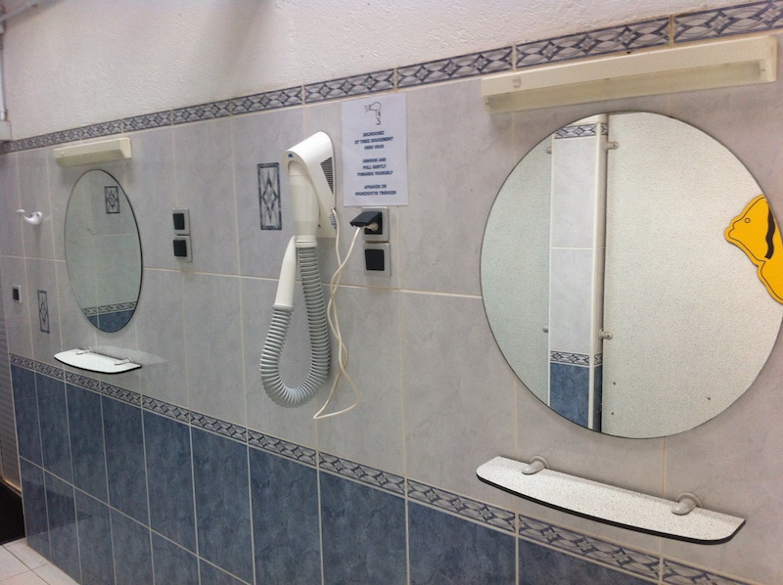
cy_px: 292
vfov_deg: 40.6
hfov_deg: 52.7
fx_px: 791
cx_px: 392
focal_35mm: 35
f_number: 2.8
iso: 80
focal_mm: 3.85
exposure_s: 1/20
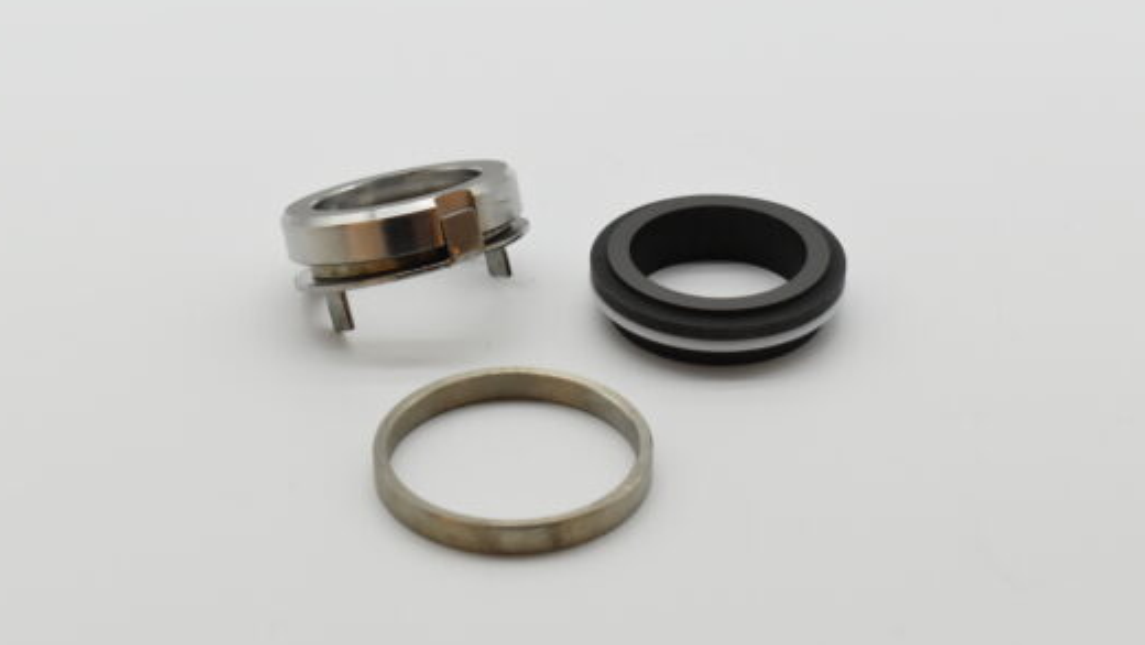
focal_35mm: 87
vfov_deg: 13.9
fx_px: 2642
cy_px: 271
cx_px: 561
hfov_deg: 24.4
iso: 1600
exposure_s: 1/1600
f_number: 8
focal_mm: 48
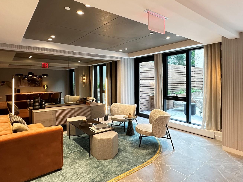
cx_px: 128
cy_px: 81
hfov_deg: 76.3
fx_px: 154
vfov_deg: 60.9
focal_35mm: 22
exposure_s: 1/60
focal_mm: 2.22
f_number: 2.2
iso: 400
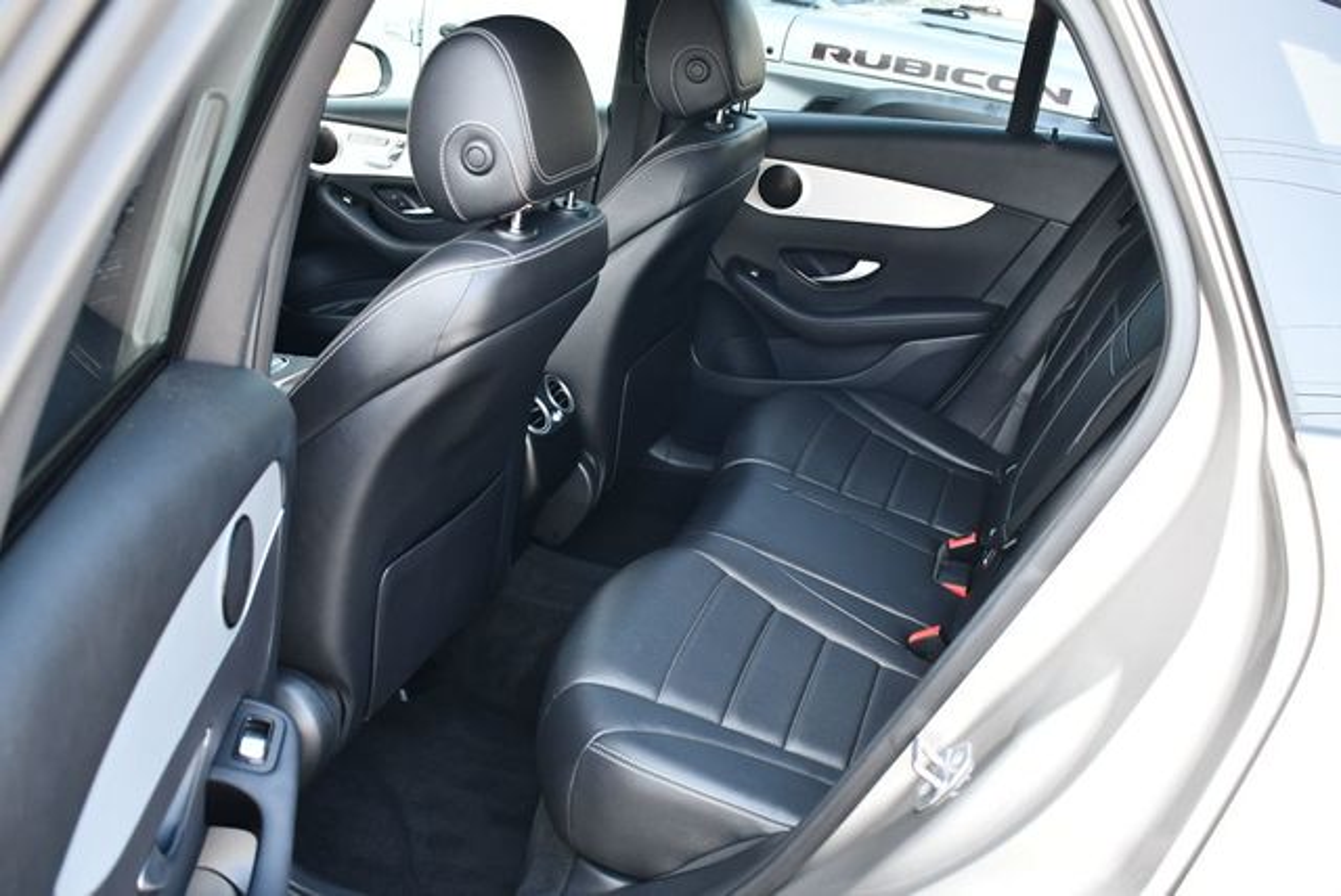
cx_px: 670
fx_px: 1342
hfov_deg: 53.1
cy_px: 448
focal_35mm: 36
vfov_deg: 36.9
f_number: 3.5
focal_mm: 18
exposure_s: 1/125
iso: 800
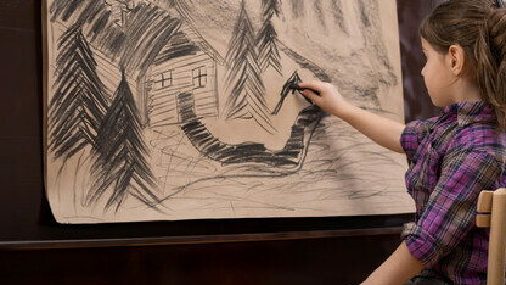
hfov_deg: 33.3
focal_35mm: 63
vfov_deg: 19.1
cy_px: 134
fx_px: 845
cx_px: 296
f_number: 3.2
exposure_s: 1/200
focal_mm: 50
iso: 100
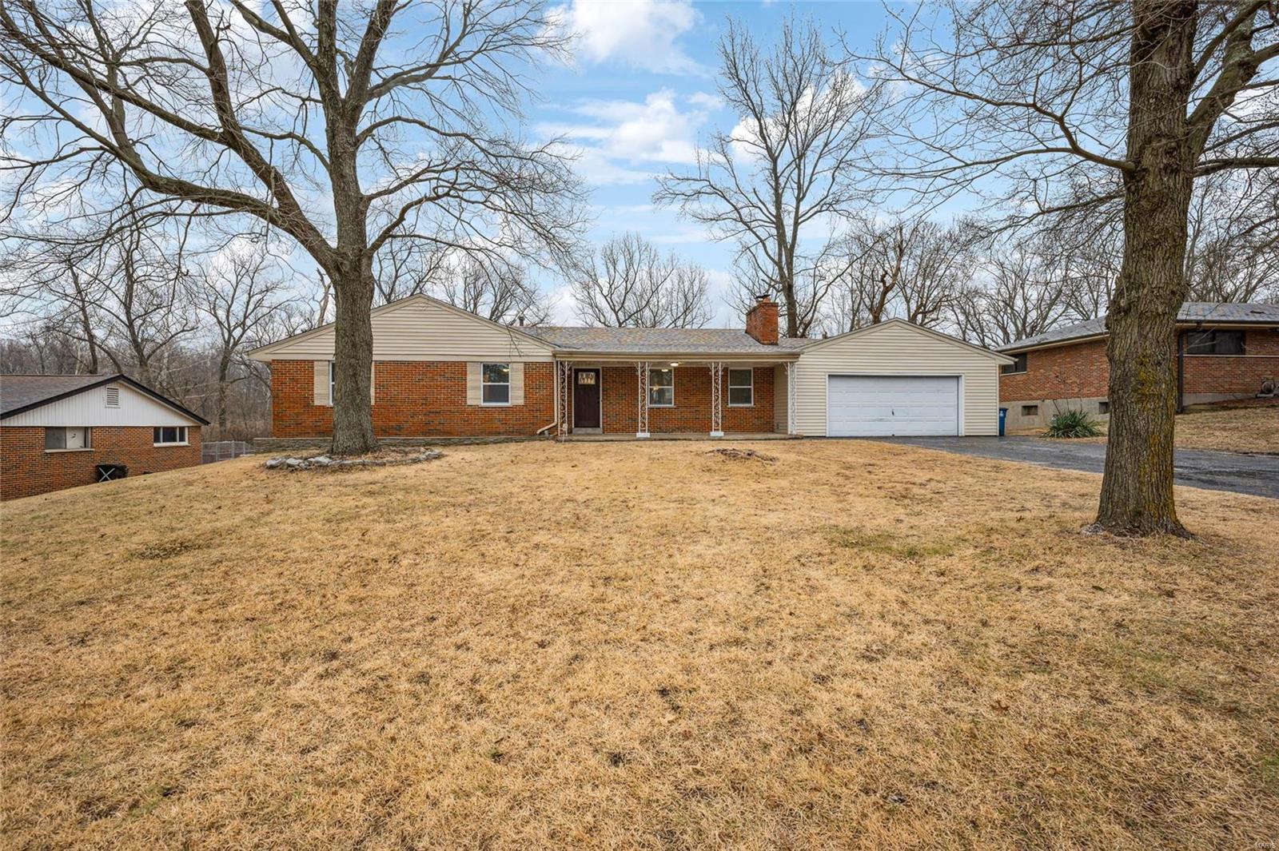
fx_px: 533
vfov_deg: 77.3
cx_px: 640
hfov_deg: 100.4
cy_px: 426
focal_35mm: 15
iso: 400
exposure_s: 1/80
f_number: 8
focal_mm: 15
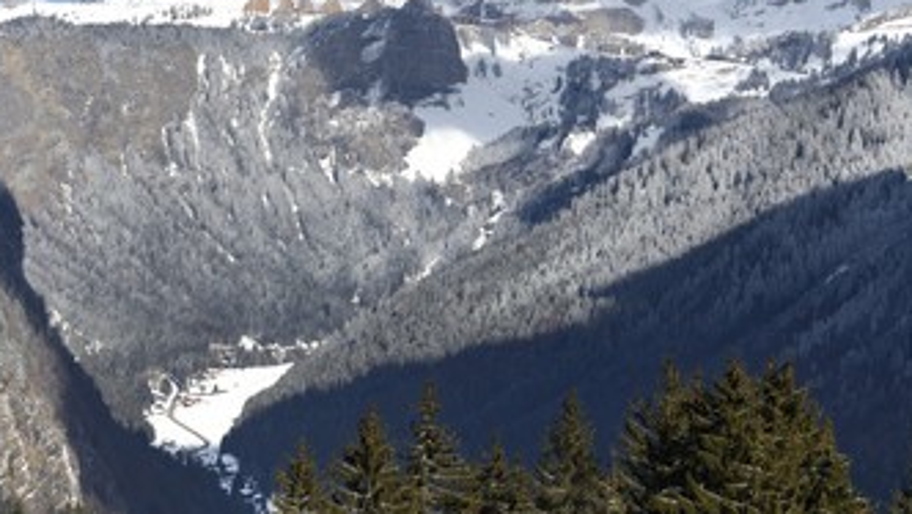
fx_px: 3145
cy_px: 170
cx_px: 363
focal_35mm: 130
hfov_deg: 16.5
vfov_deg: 9.3
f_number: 13
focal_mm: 98
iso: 200
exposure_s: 1/320
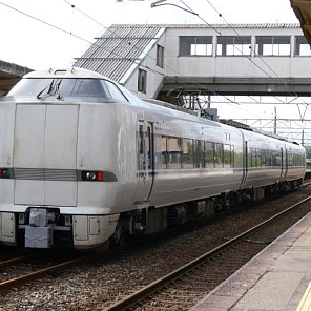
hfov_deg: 18.9
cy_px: 154
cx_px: 139
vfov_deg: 18.9
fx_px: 935
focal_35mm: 92
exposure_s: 1/160
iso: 80
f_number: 5.6
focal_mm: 16.2
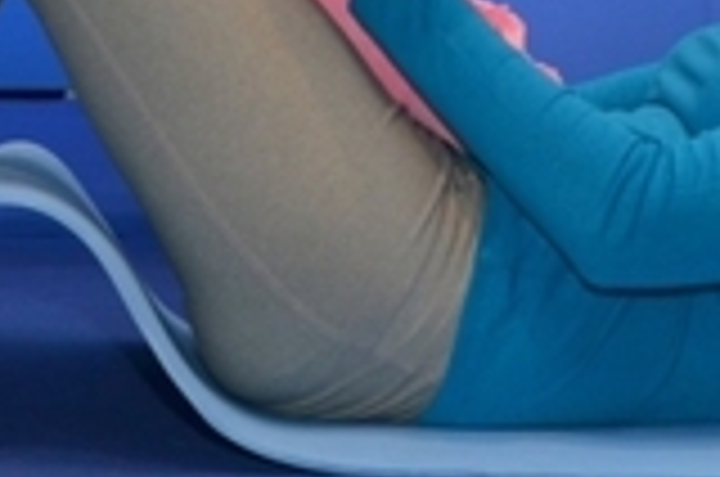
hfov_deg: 10.8
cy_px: -245
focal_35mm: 191
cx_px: 230
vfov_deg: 7.0
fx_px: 3812
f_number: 5.6
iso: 500
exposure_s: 1/50
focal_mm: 34
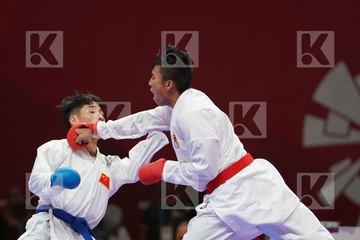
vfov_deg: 3.6
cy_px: 120
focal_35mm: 382
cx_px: 180
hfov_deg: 5.4
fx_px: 3820
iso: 4000
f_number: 4
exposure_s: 1/1000
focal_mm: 255
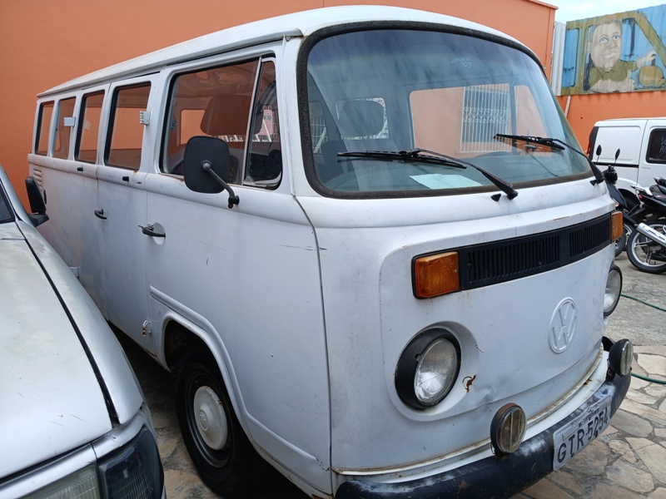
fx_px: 500
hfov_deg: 67.3
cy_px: 250
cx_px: 333
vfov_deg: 53.1
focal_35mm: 26
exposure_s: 1/461
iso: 20
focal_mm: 3.98
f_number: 1.8
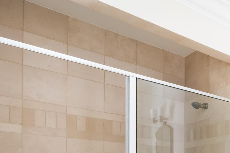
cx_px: 287
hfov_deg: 35.7
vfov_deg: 29.2
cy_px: 180
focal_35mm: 40
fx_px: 255
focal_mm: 14
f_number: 11
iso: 800
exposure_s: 1/160
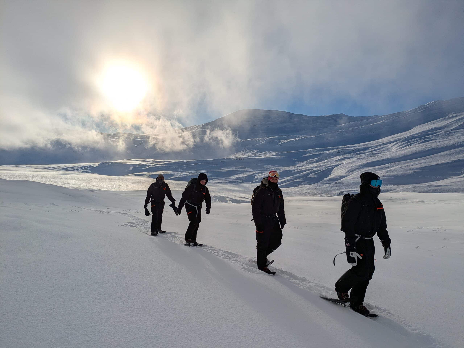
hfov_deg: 69.4
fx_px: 335
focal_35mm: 25
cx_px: 232
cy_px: 174
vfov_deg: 54.9
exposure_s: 1/17857
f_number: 1.89
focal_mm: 5.43
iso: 36
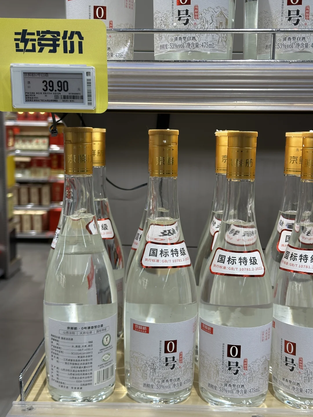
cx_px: 156
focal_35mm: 48
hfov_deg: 30.3
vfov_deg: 39.7
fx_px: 579
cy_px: 208
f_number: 1.78
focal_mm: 6.86
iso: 40
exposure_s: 1/100
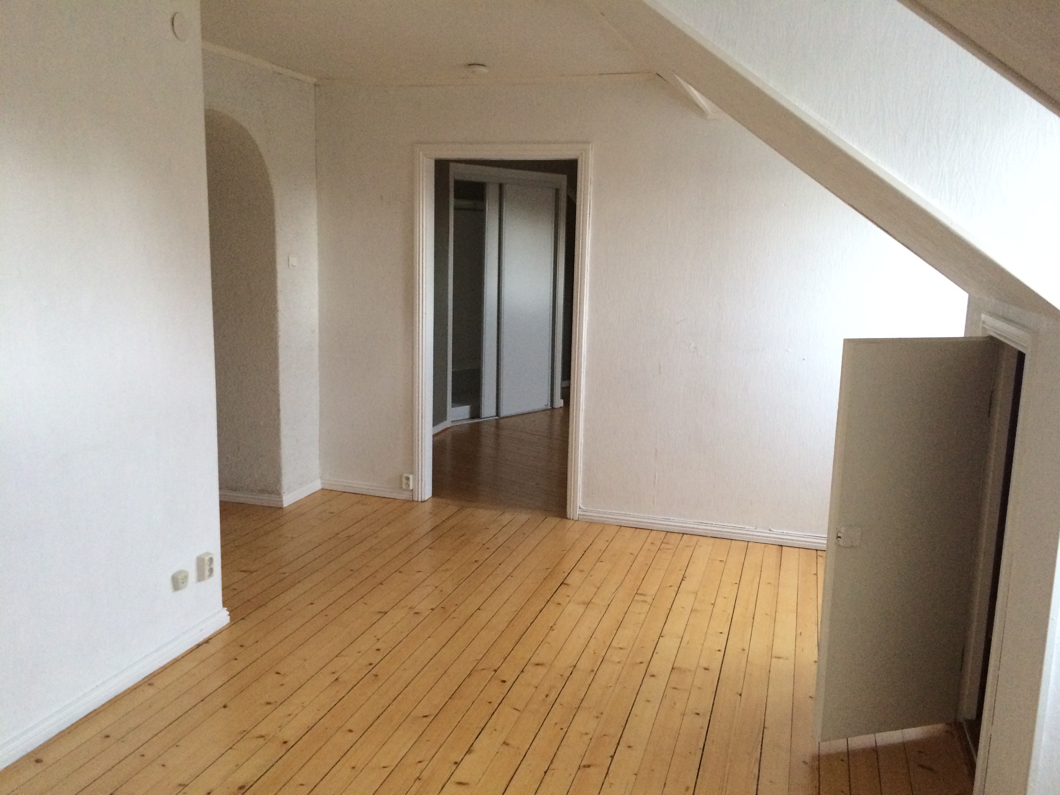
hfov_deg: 61.7
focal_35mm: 29
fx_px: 888
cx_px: 530
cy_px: 398
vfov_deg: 48.2
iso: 320
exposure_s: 1/33
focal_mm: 4.15
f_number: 2.2
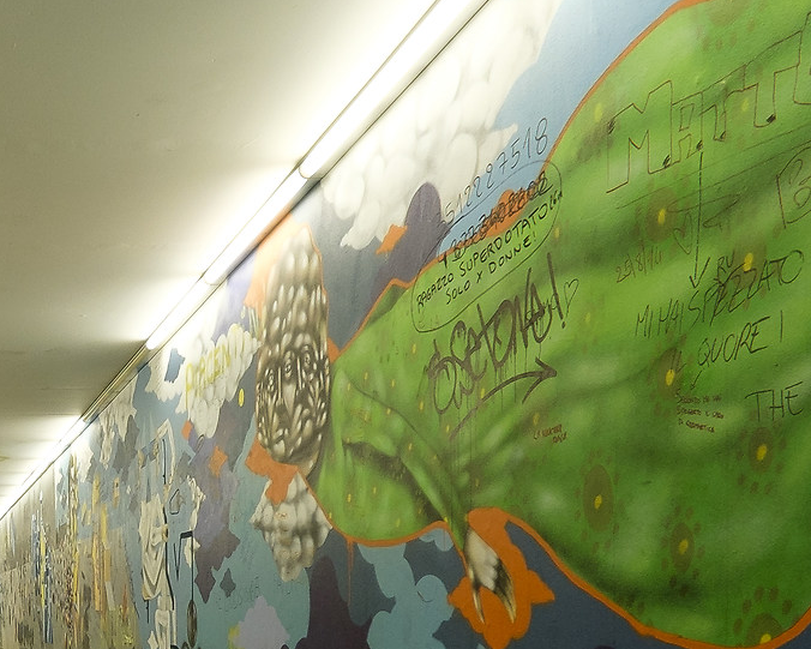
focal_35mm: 50
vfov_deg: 28.5
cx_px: -82
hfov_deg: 32.7
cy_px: 638
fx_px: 1200
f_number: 5.6
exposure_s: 1/15
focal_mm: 10
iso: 500
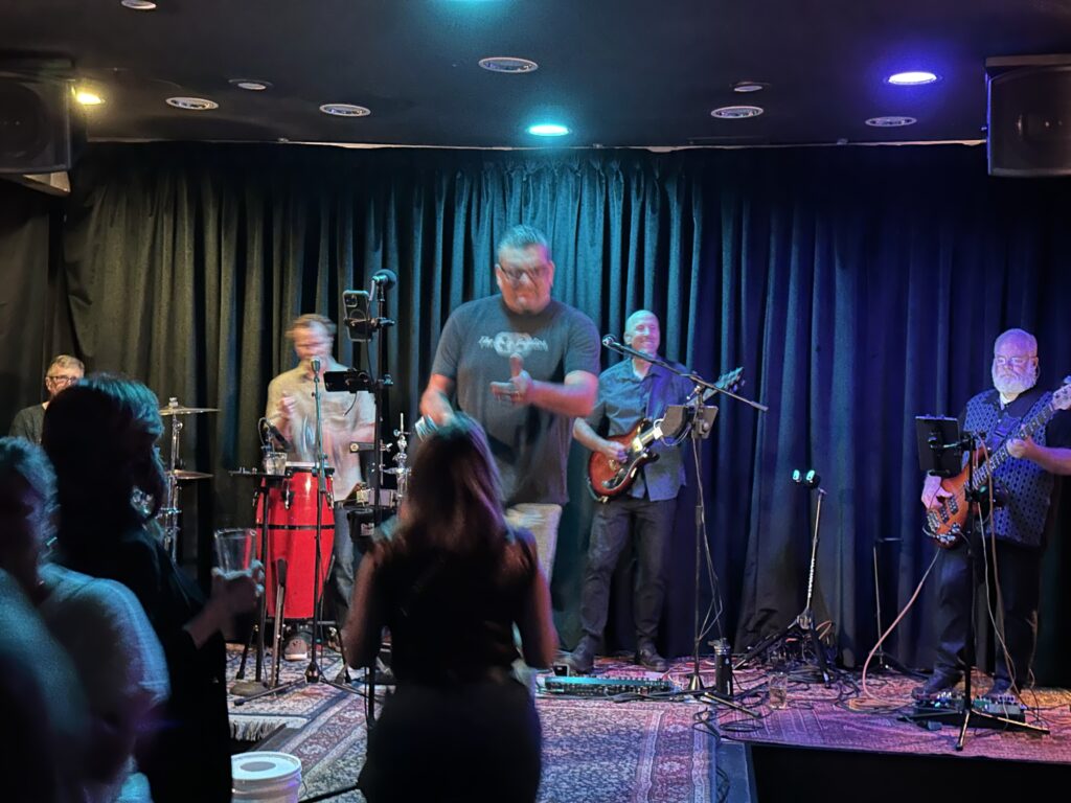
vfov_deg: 30.3
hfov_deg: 39.7
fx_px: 1485
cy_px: 402
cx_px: 536
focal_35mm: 48
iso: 800
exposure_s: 1/9
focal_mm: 6.86
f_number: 1.78
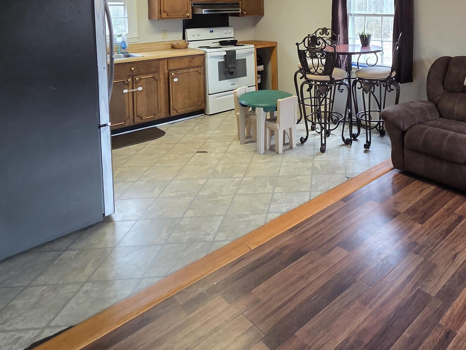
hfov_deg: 62.7
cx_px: 359
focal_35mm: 26
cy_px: 27
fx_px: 350
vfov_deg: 47.0
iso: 160
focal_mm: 2.2
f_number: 2.2
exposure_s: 1/60
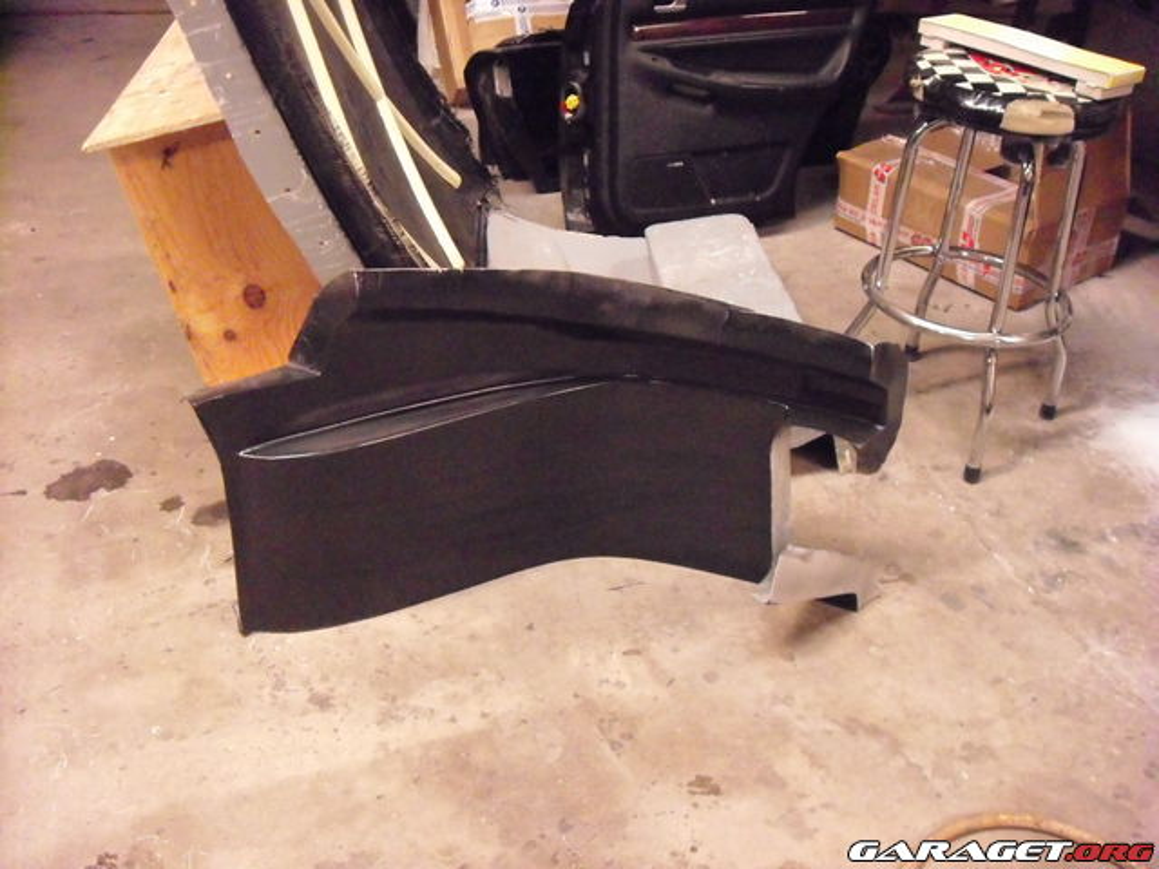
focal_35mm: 37
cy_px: 434
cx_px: 580
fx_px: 1239
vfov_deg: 38.7
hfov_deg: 50.1
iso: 1600
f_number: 2.7
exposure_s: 1/40
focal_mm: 6.2
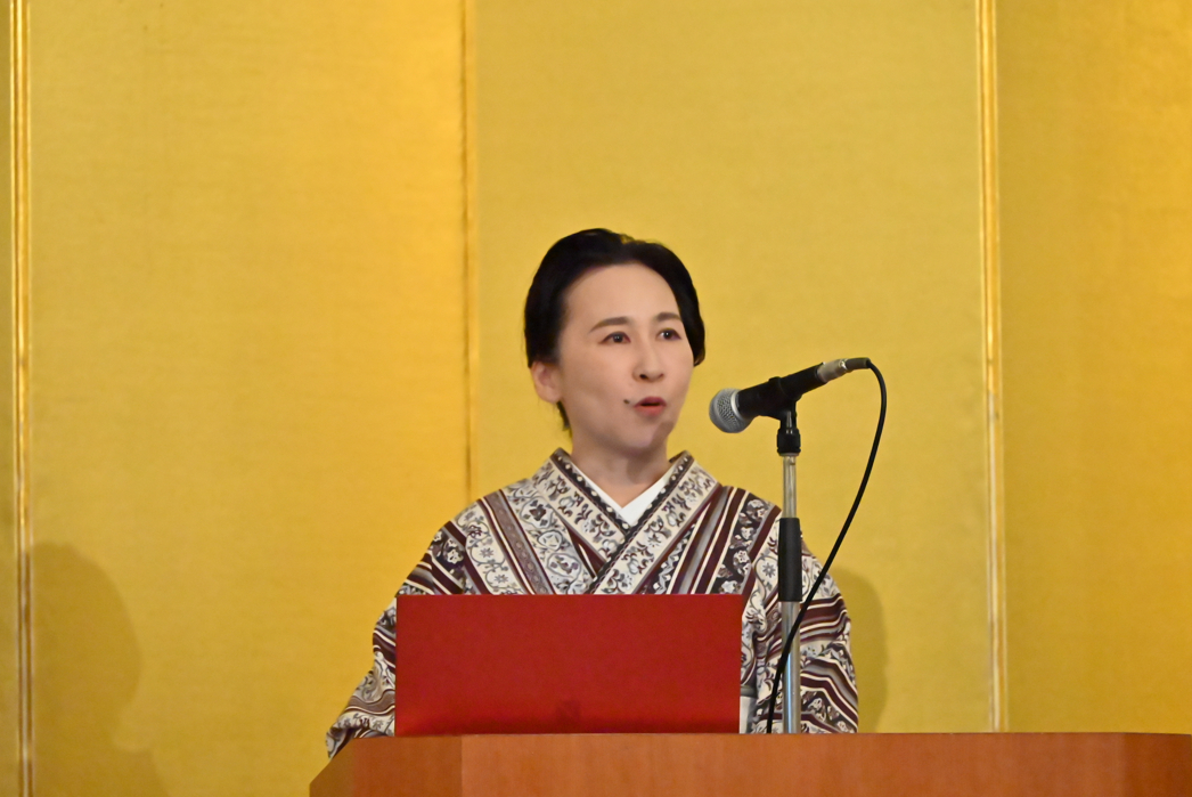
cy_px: 407
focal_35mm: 229
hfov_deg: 9.0
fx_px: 7587
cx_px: 583
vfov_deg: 6.0
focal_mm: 200
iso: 28800
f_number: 6.3
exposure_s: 1/250
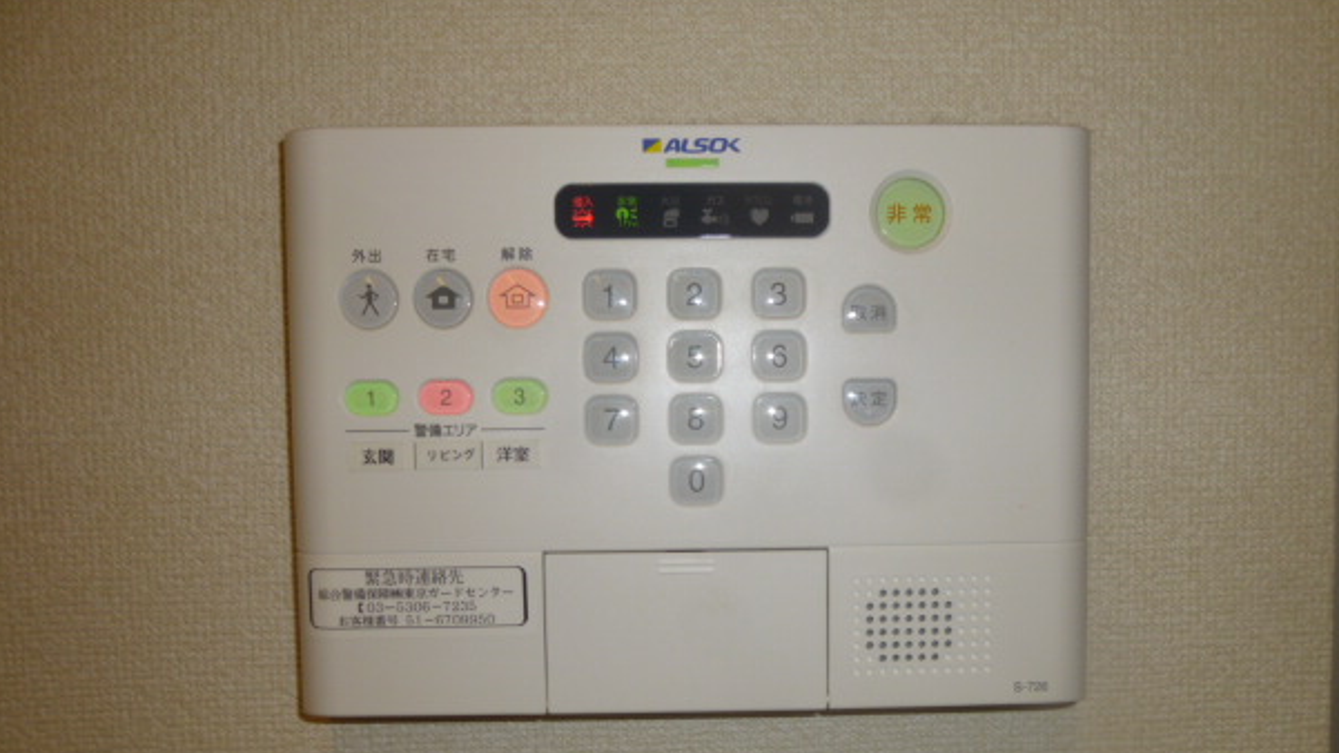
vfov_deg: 39.9
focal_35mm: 29
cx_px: 702
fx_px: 1030
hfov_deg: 66.0
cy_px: 466
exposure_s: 1/60
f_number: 3.1
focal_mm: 4.5
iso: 100
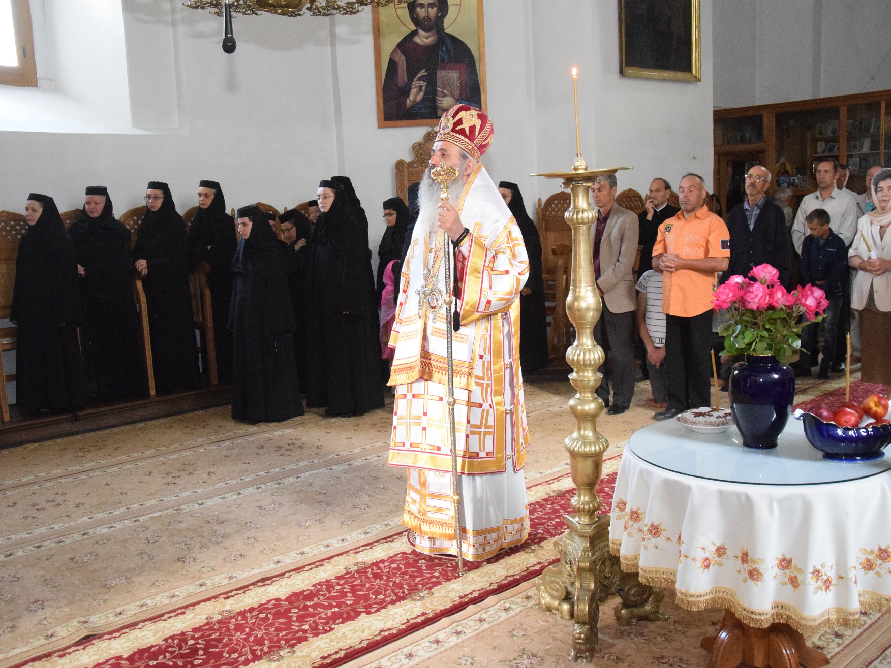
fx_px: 889
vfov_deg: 41.2
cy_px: 332
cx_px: 470
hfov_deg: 53.2
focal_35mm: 35
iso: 6400
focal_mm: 21
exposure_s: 1/60
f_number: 3.8
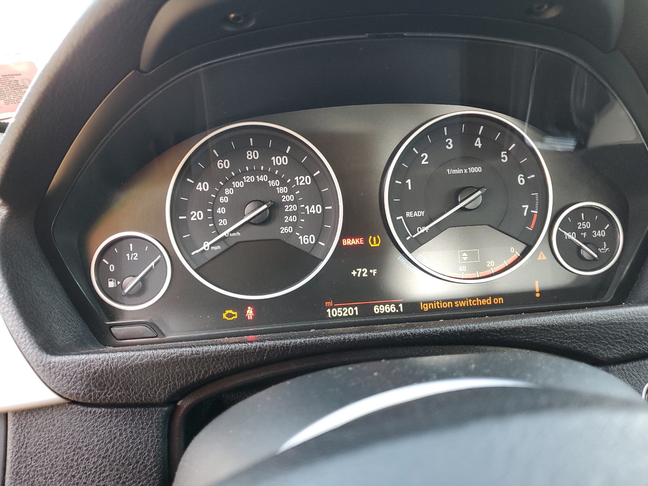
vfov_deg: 53.1
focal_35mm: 26
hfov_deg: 67.3
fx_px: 487
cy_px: 243
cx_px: 324
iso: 106
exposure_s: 1/60.2
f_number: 1.5
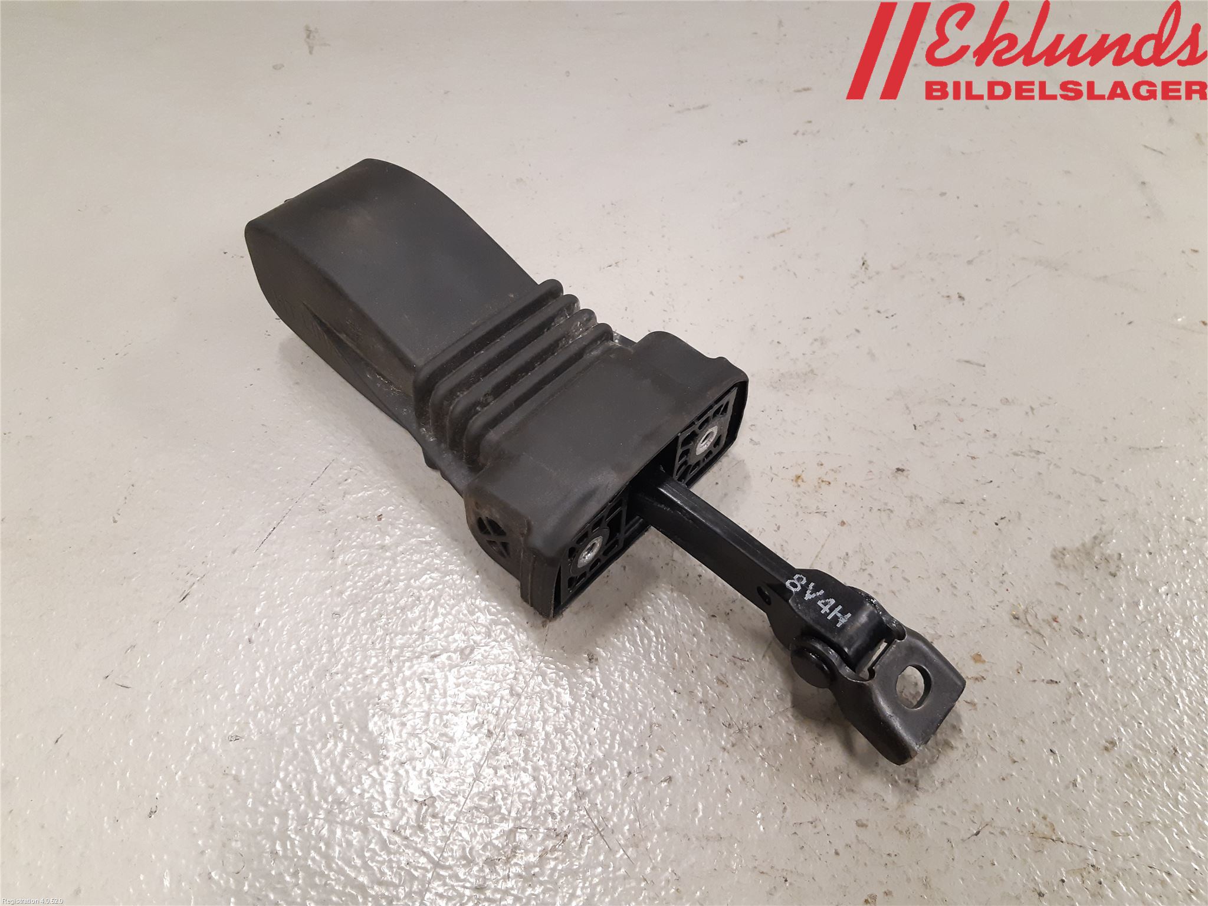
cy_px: 453
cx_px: 604
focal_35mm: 26
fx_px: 907
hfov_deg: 67.3
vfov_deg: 53.1
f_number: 1.7
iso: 200
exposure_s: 1/50
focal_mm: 3.93
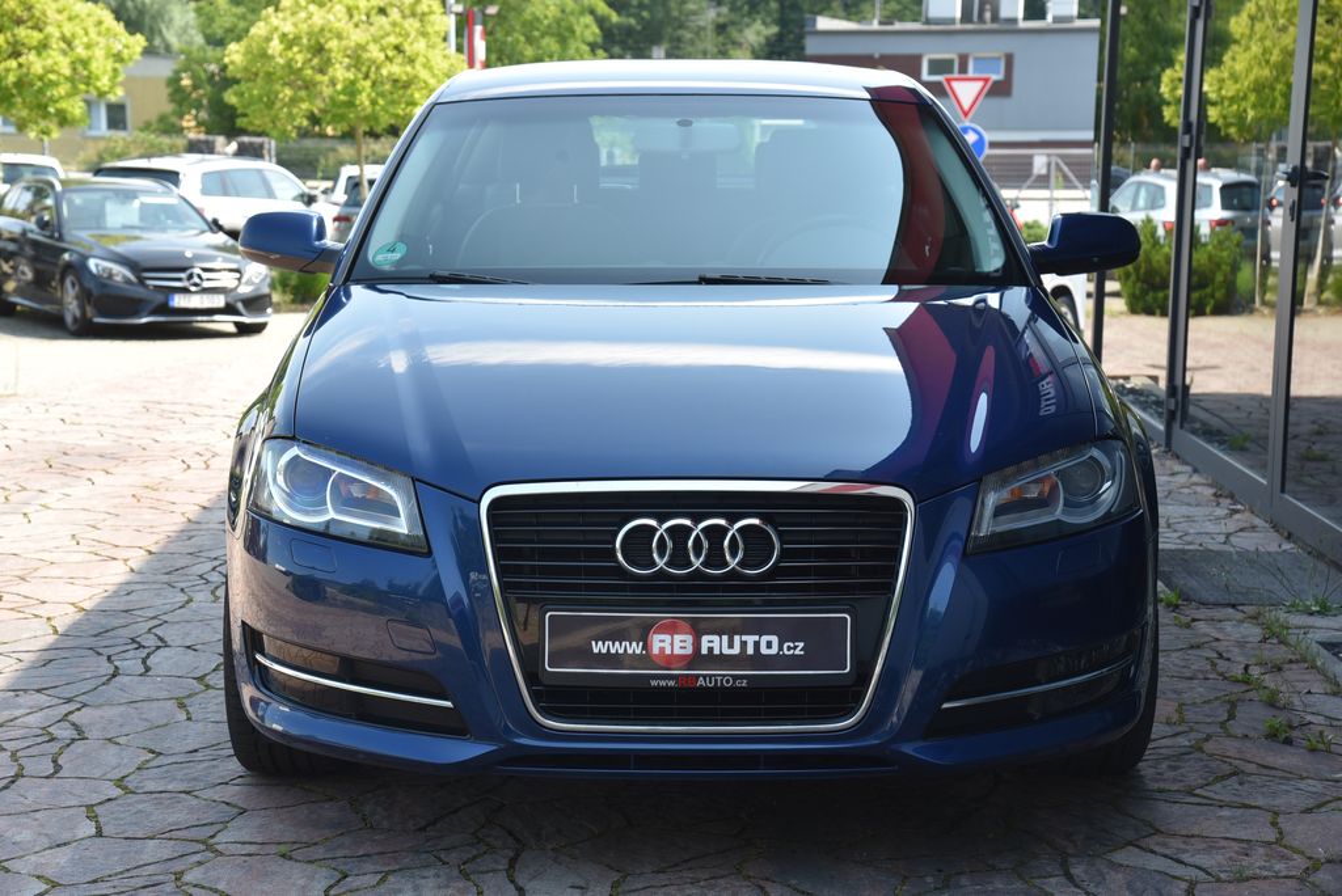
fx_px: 2424
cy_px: 448
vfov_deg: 20.9
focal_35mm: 65
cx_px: 671
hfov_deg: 30.9
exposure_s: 1/200
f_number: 7.1
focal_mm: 65
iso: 500
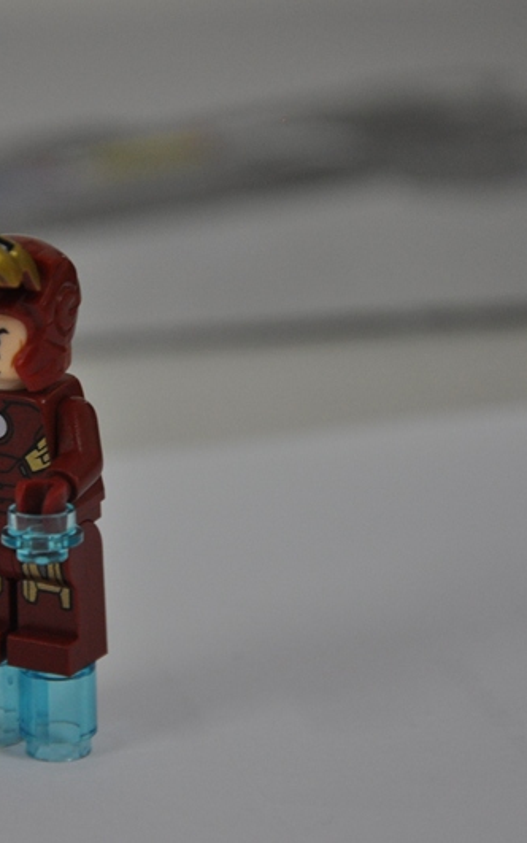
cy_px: 421
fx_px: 5577
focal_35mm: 243
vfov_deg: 8.6
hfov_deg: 5.4
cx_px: 46
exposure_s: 1/30
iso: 900
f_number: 5.6
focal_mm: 105
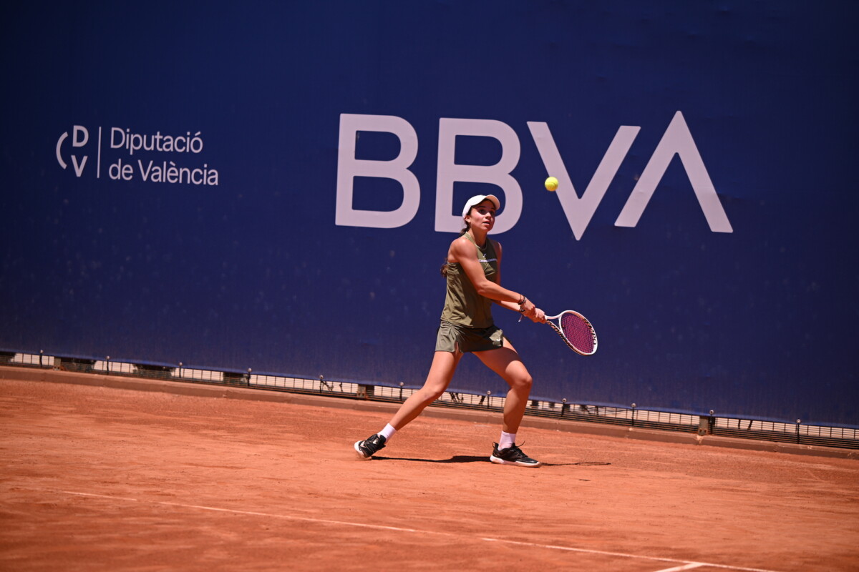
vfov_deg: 11.2
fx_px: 2911
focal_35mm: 122
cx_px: 430
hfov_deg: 16.8
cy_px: 286
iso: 100
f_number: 2.8
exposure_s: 1/2500
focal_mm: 122
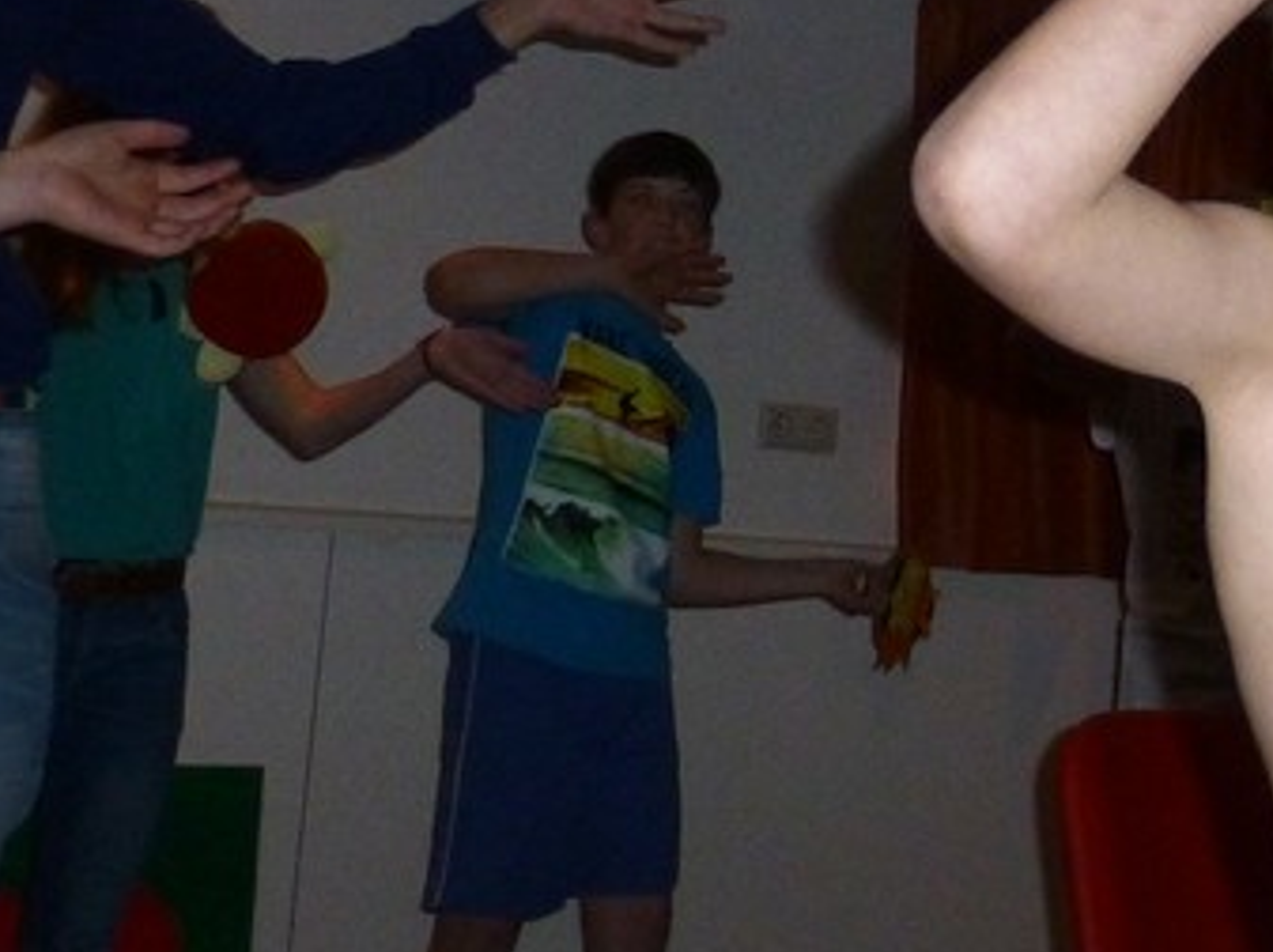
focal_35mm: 73
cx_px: 1111
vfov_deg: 19.6
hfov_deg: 26.0
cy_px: 15
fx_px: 2682
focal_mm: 4.3
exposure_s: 1/60
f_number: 3.3
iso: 400
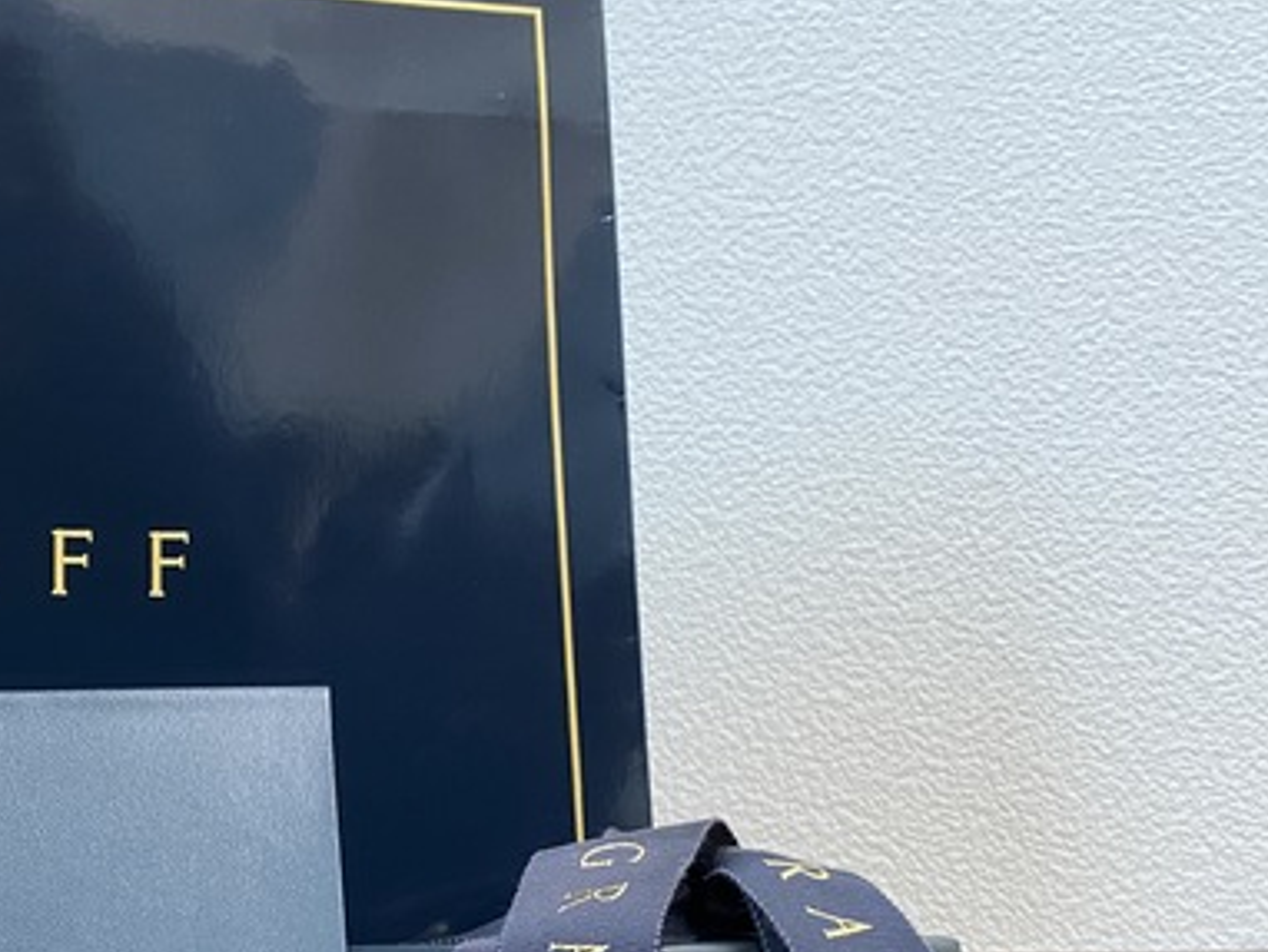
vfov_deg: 28.3
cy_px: 692
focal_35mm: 51
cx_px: 236
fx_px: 1869
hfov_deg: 36.1
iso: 500
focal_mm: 4.25
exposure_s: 1/52
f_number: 1.8
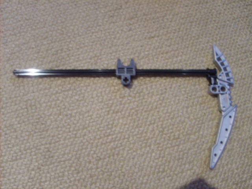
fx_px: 255
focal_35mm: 35
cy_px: 94
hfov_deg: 52.6
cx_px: 126
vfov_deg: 40.7
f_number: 2.8
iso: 140
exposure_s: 1/8
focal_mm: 5.8
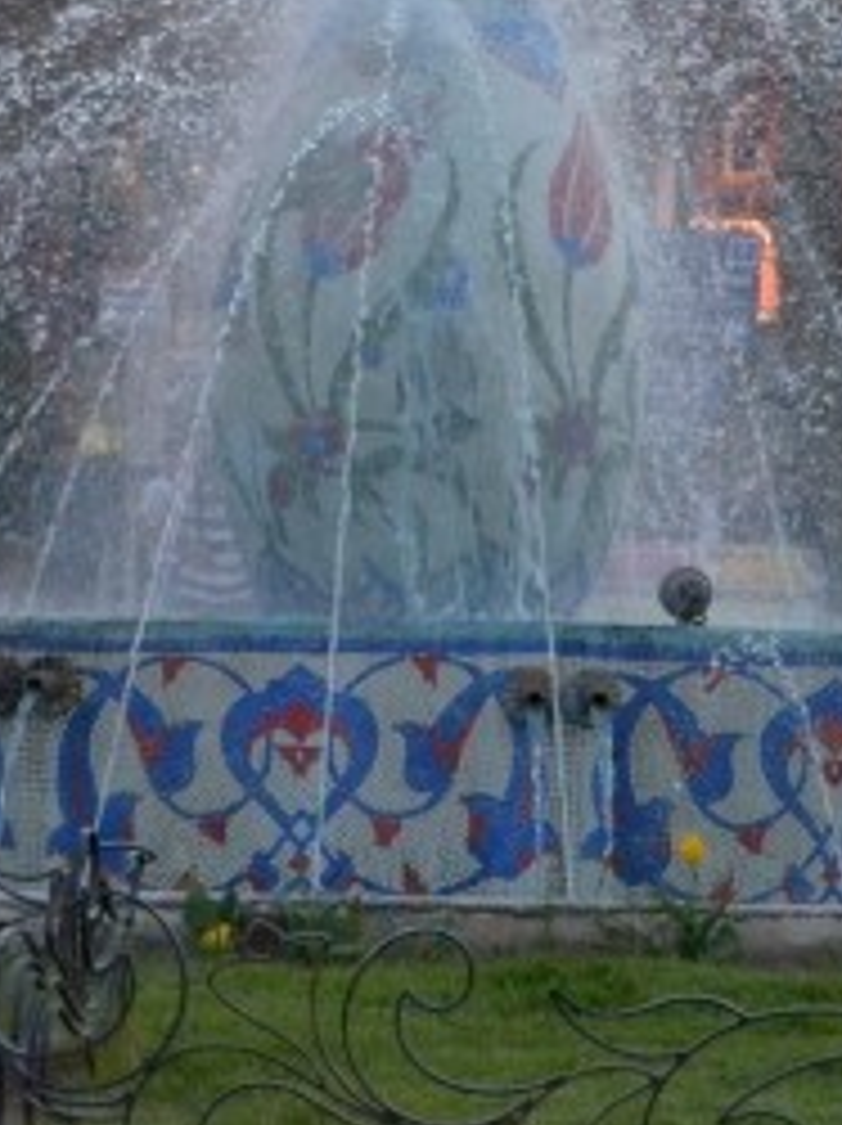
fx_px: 9779
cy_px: 158
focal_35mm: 301
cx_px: 428
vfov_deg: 6.6
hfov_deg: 4.9
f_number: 5.6
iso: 3200
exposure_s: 1/250
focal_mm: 78
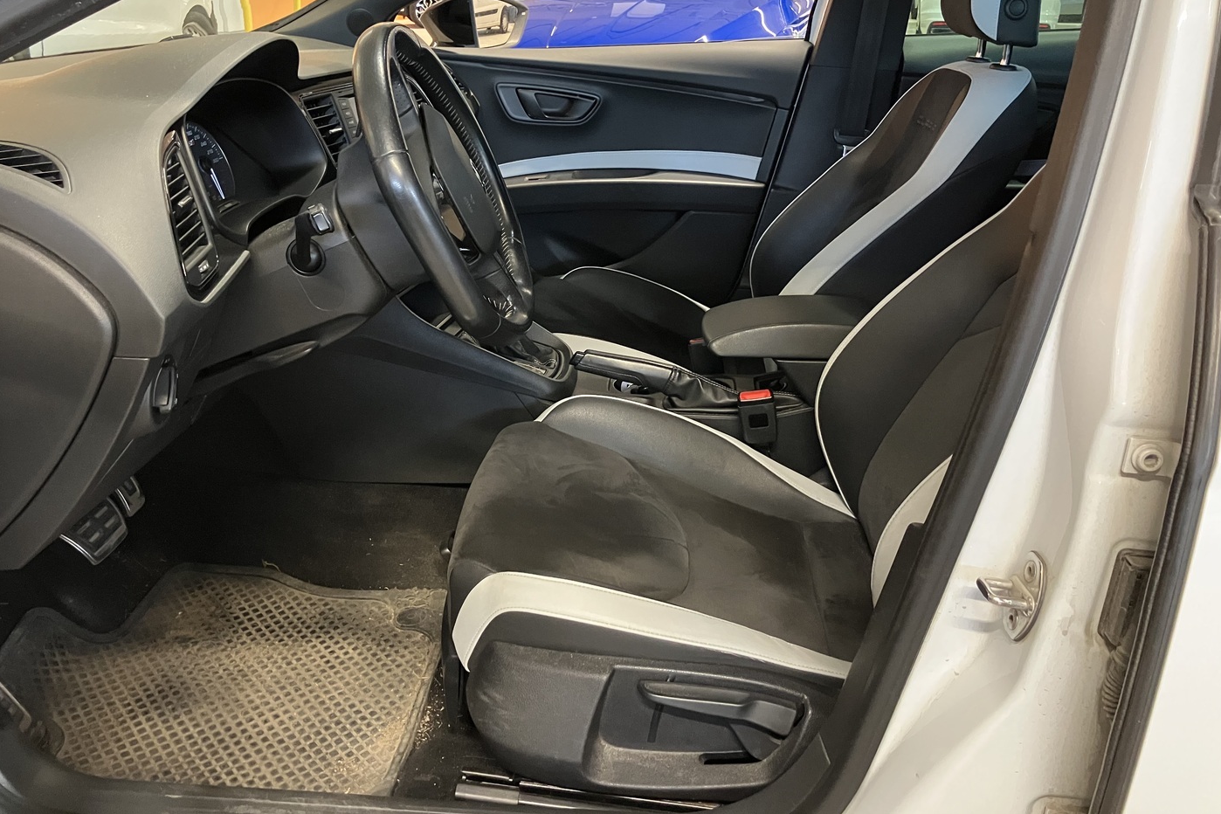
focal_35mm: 30
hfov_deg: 61.9
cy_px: 345
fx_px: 1017
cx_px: 597
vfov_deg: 43.5
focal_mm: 3.99
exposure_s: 1/39
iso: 320
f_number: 1.8
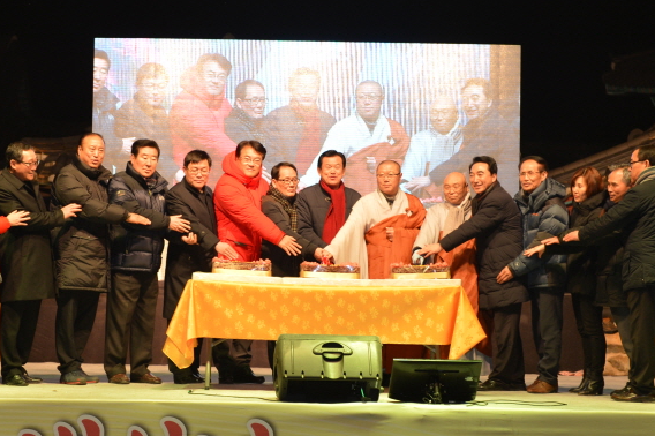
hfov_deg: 25.7
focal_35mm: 79
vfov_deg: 17.2
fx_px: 1436
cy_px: 258
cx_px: 280
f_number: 3.2
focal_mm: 44
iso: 640
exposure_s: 1/160
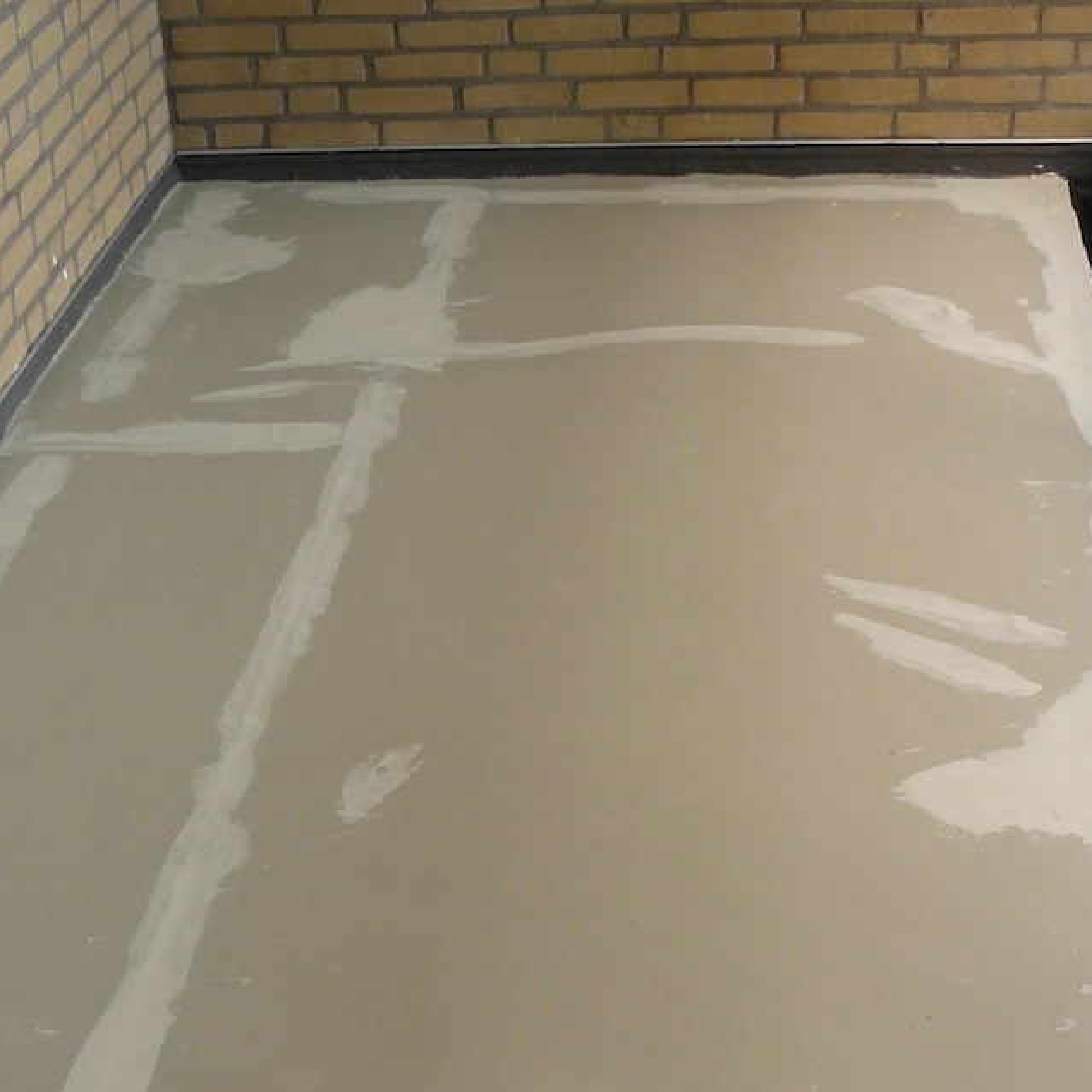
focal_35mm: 75
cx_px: 393
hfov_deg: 23.0
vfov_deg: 22.8
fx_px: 2677
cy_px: 856
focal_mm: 6
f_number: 3.6
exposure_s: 1/100
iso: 100
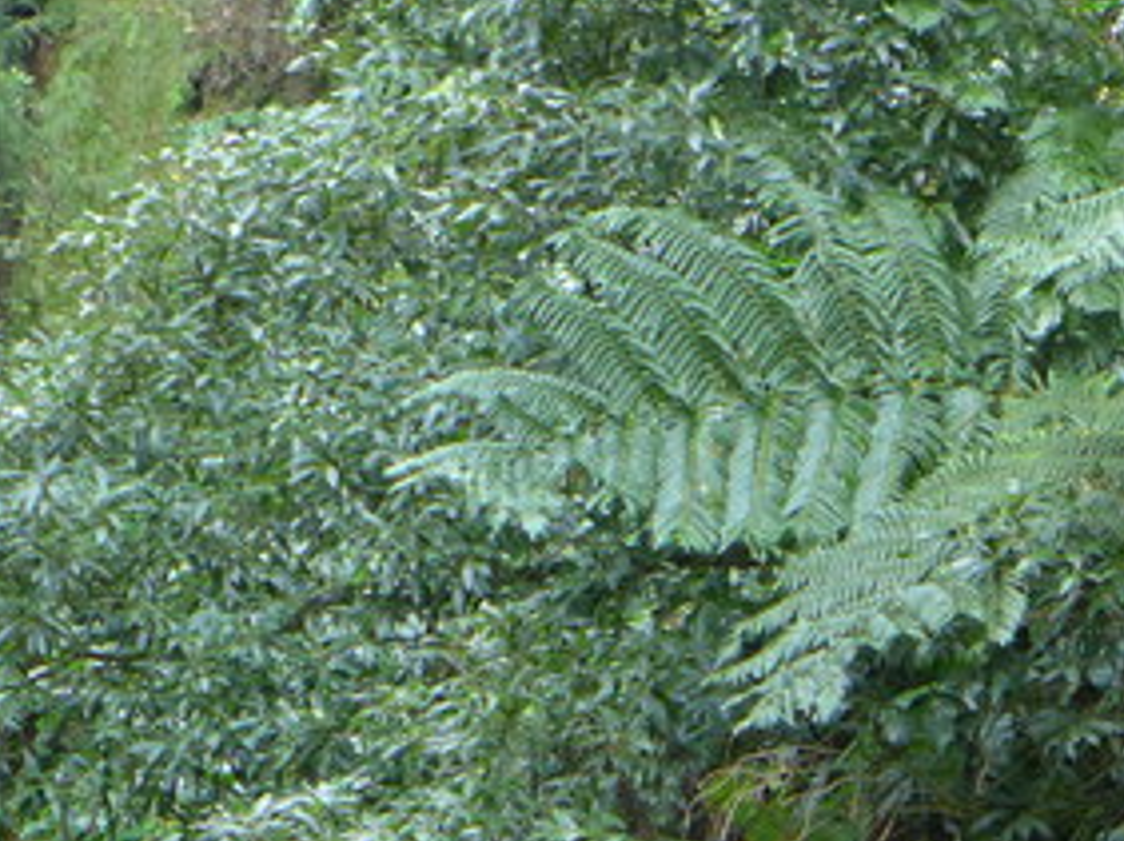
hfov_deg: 8.9
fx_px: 7170
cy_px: -20
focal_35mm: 221
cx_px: 265
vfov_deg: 6.7
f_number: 2.3
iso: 400
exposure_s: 1/125
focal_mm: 17.7
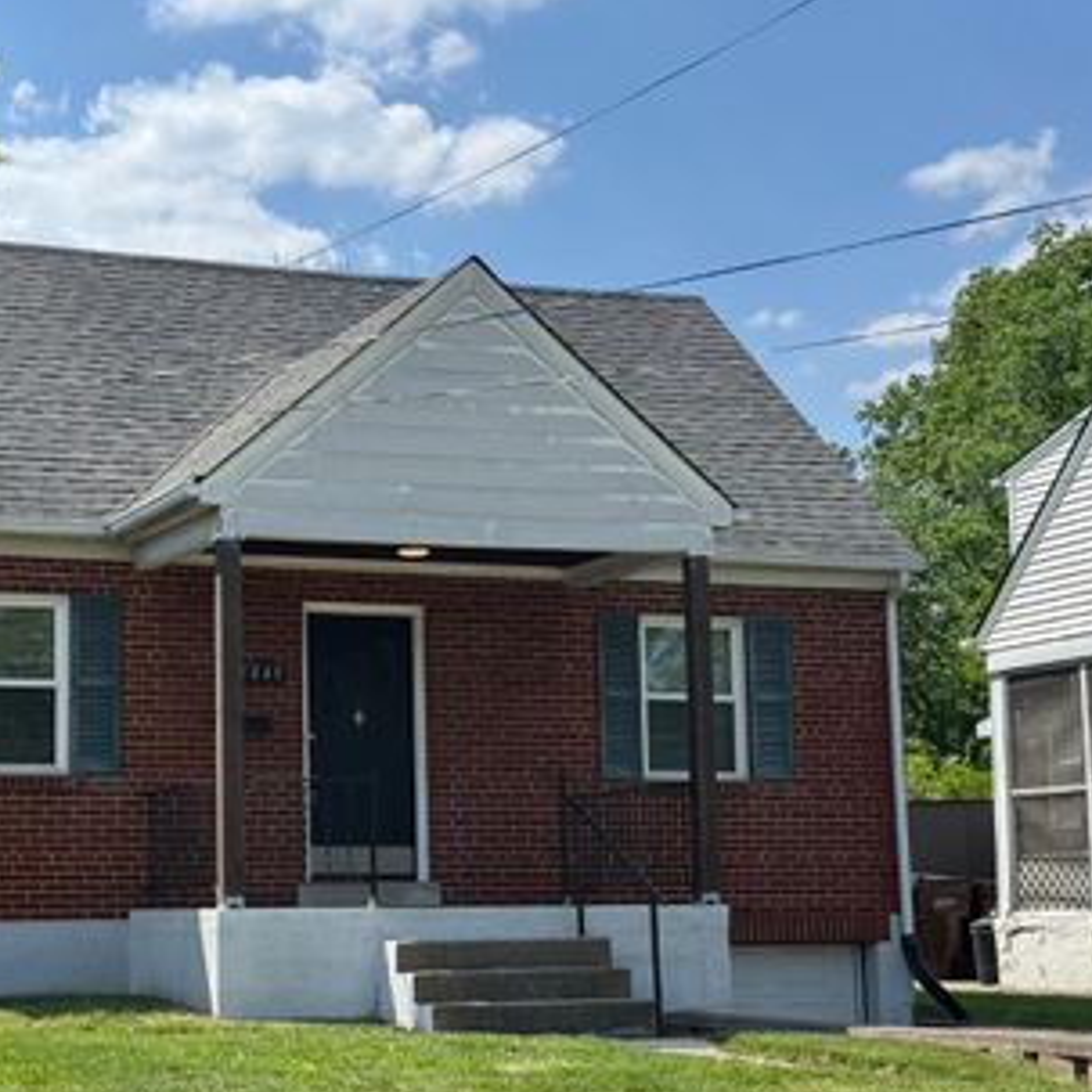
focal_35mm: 70
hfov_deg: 24.5
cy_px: 607
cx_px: 339
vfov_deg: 24.6
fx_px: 2498
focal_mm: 6.76
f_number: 1.78
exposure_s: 1/3610
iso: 64
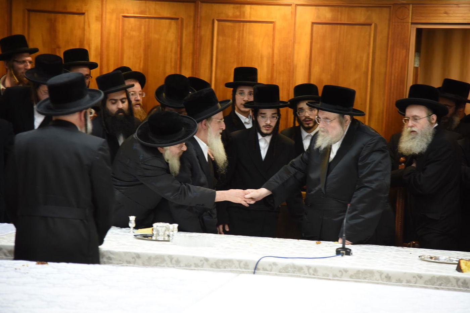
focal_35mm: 105
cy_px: 156
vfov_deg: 13.0
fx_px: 1371
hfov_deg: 19.5
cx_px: 235
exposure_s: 1/100
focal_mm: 105
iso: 1600
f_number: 4
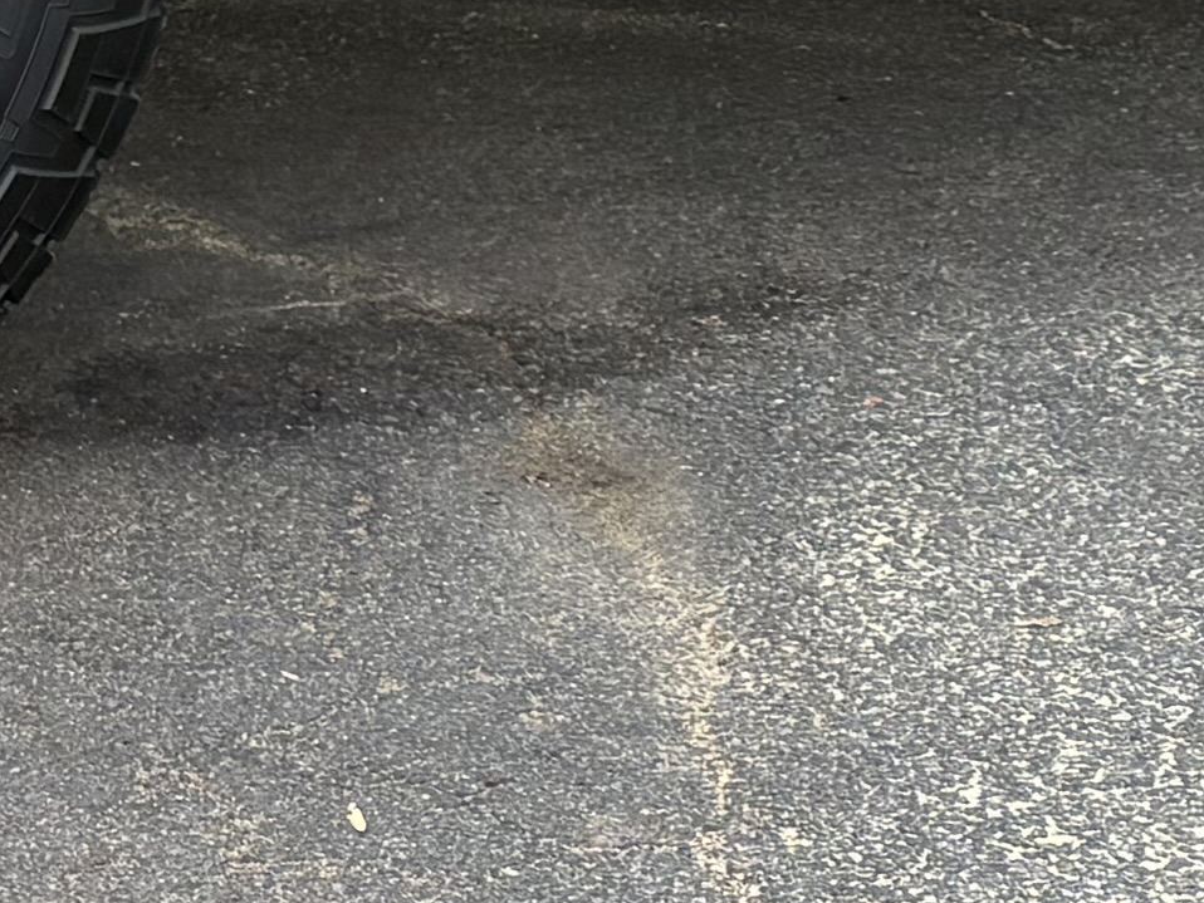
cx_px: 833
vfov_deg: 9.3
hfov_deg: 12.7
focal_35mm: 155
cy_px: -556
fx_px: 5392
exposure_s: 1/101
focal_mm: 5.96
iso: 125
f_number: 1.6
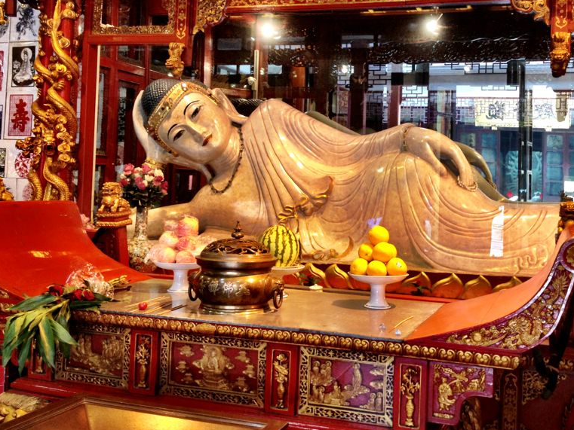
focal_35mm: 46
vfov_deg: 31.4
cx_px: 339
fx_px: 763
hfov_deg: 41.1
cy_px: 169
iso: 80
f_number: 2.4
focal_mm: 4.28
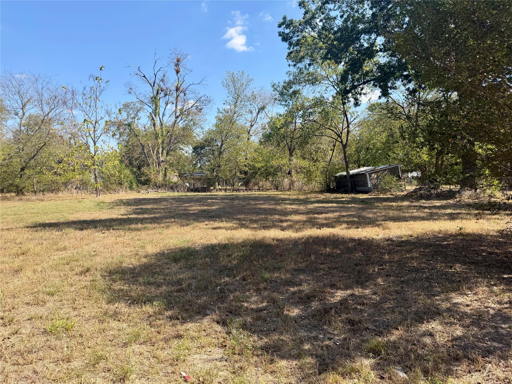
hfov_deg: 71.6
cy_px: 192
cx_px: 256
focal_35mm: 24
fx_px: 355
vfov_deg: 56.8
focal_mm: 6.76
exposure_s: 1/2611
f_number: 1.78
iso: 80
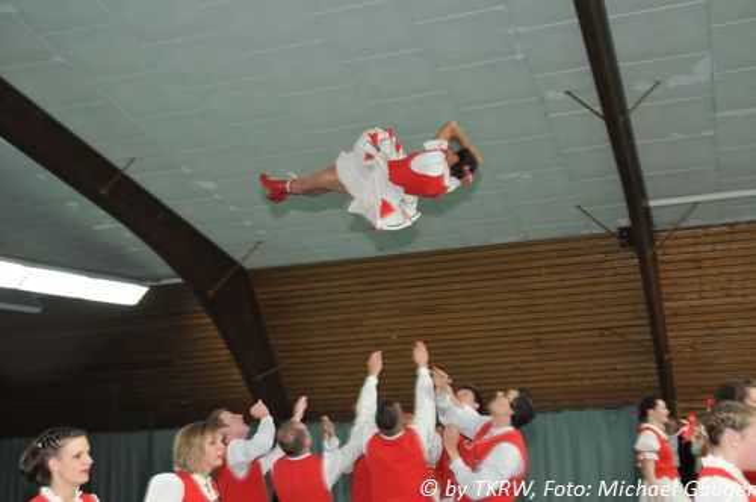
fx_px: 1007
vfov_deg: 28.0
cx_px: 378
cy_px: 251
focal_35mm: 48
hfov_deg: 41.2
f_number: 5.6
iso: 900
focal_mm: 32
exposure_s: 1/60
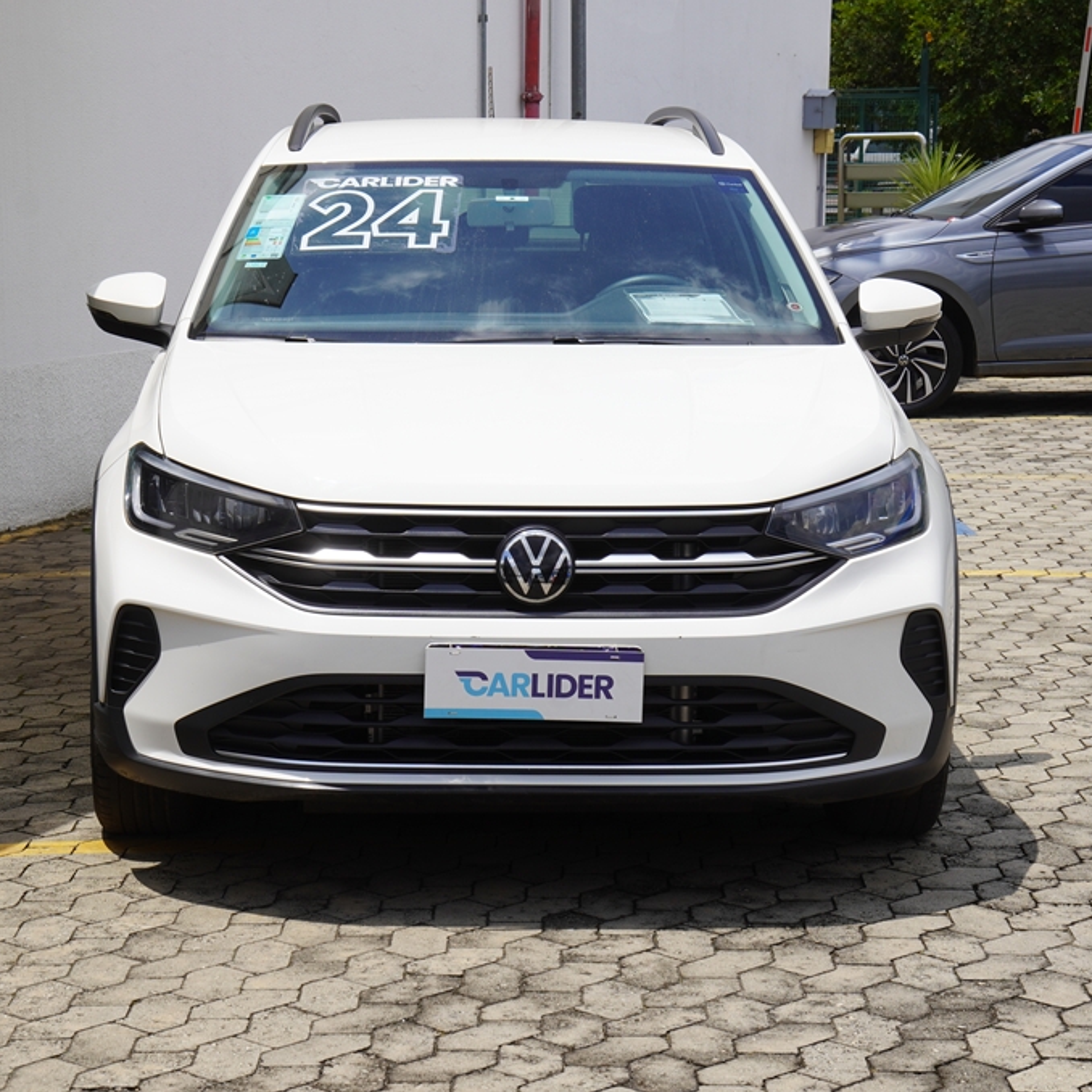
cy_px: 544
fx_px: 3092
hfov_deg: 20.0
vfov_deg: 20.0
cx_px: 503
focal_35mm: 87
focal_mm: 45
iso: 100
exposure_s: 1/250
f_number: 10
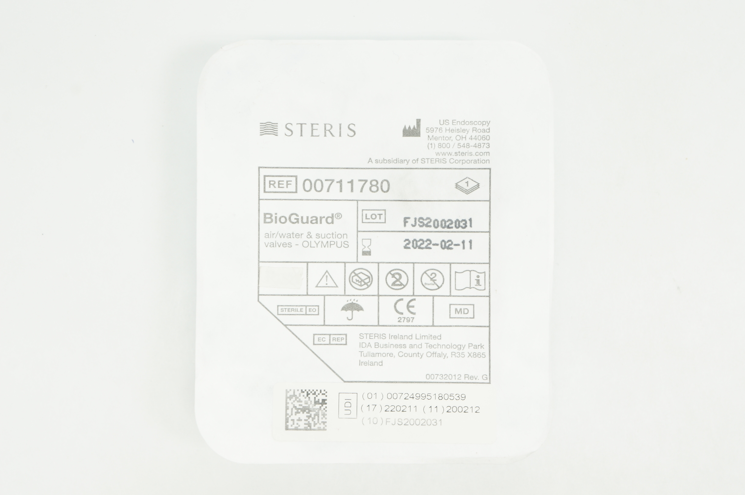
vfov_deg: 23.7
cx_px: 372
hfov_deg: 35.1
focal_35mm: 57
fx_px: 1178
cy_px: 248
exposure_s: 1/15
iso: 400
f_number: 10
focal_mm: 38
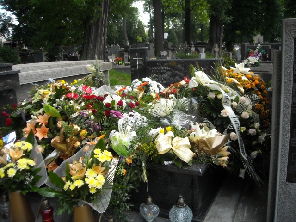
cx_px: 148
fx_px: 299
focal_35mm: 35
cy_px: 111
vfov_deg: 40.7
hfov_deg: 52.6
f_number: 2.8
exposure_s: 1/201
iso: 64
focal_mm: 5.7
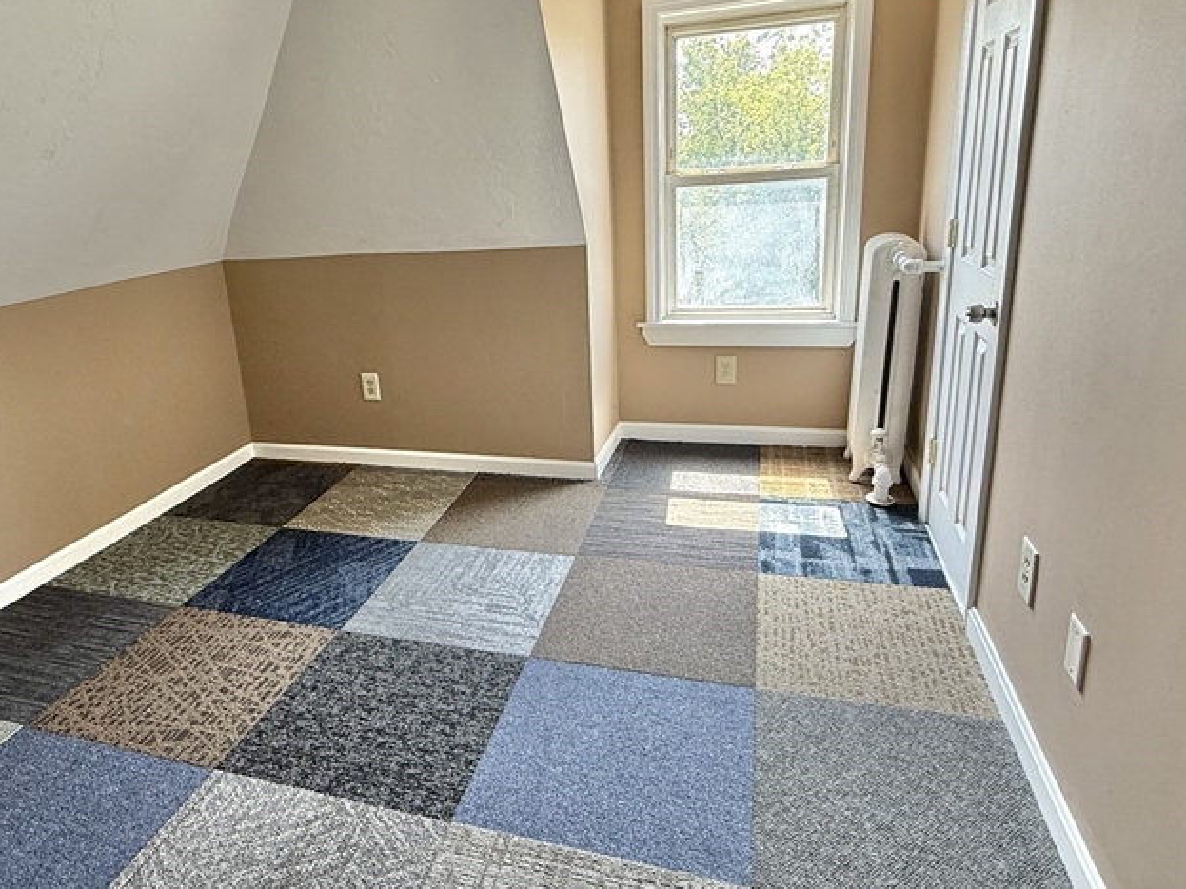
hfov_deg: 73.3
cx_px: 489
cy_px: 402
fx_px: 788
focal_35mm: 23
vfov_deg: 58.8
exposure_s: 1/99
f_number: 2.2
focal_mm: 2.22
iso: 100
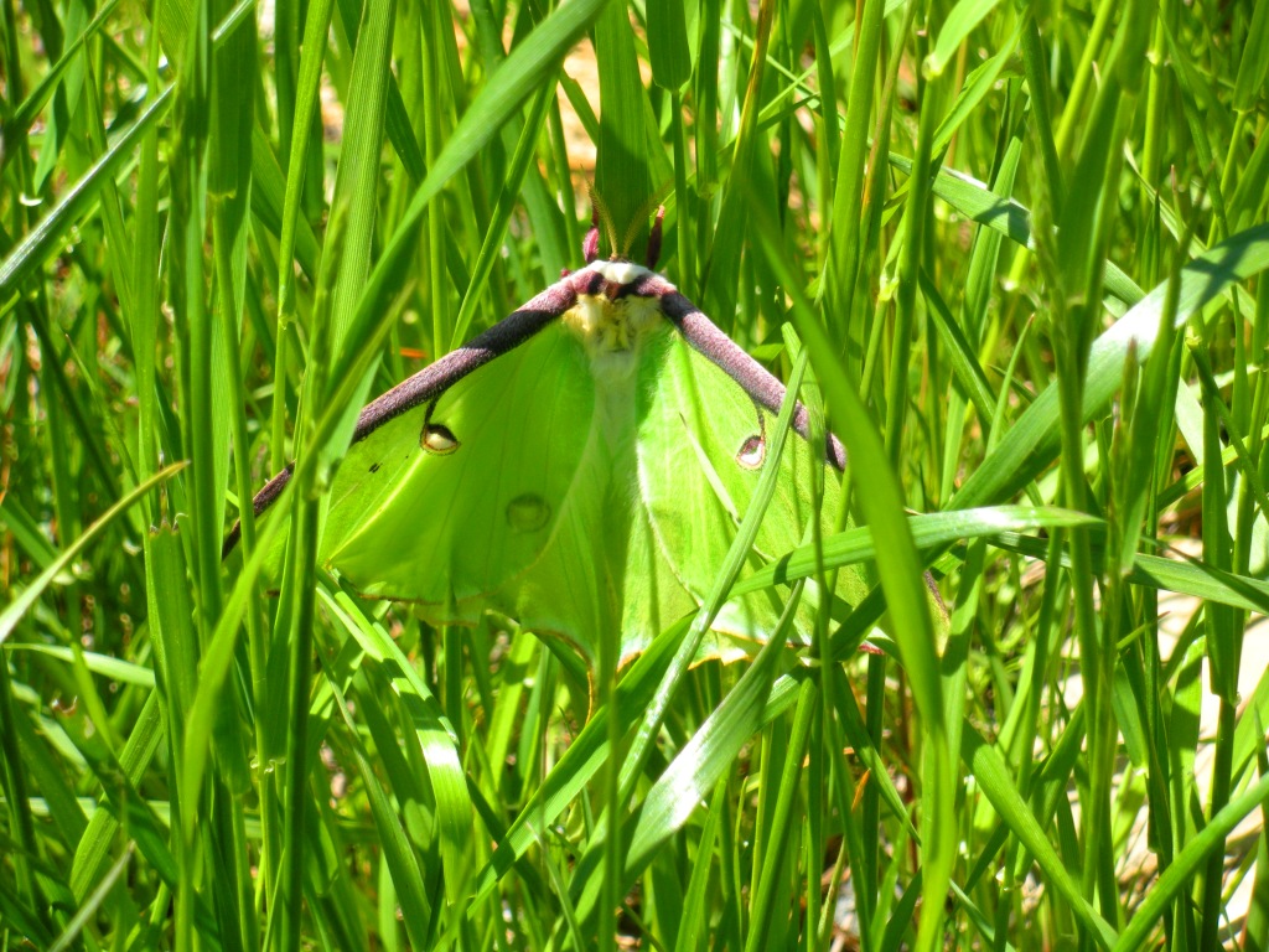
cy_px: 476
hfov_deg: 16.3
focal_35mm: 121
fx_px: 4436
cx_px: 634
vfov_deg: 12.2
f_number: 5.3
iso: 100
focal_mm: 21.2
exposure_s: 1/284
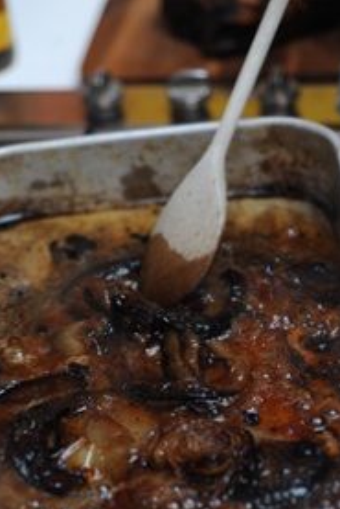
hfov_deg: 15.0
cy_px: 355
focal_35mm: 91
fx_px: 1287
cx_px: 193
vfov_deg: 22.2
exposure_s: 1/200
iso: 1000
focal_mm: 60
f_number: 3.2
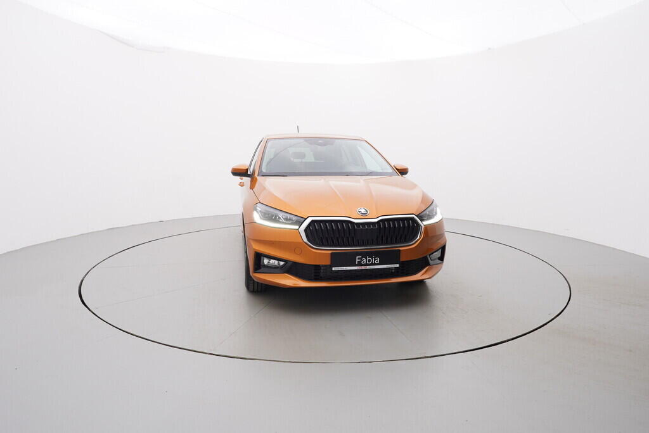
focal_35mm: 22
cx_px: 324
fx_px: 406
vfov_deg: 56.2
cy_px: 216
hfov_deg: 77.3
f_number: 5
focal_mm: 15
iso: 200
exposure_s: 1/80
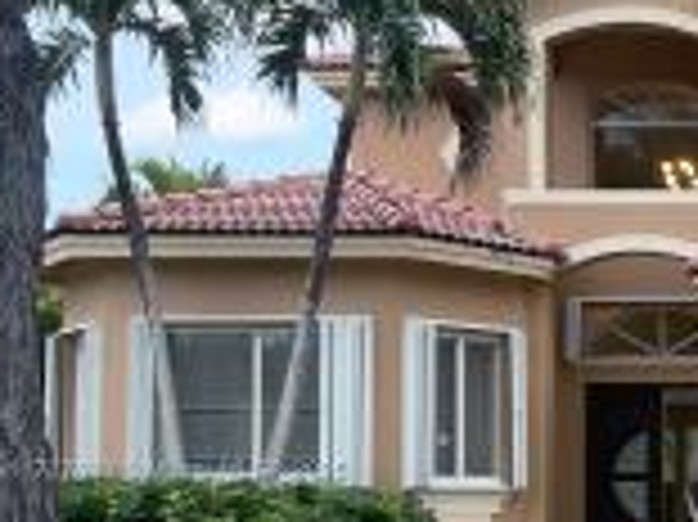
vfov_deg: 19.3
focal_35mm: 75
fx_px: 1511
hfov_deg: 23.3
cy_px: 472
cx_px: 887
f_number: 1.8
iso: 16
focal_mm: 3
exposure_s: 1/140
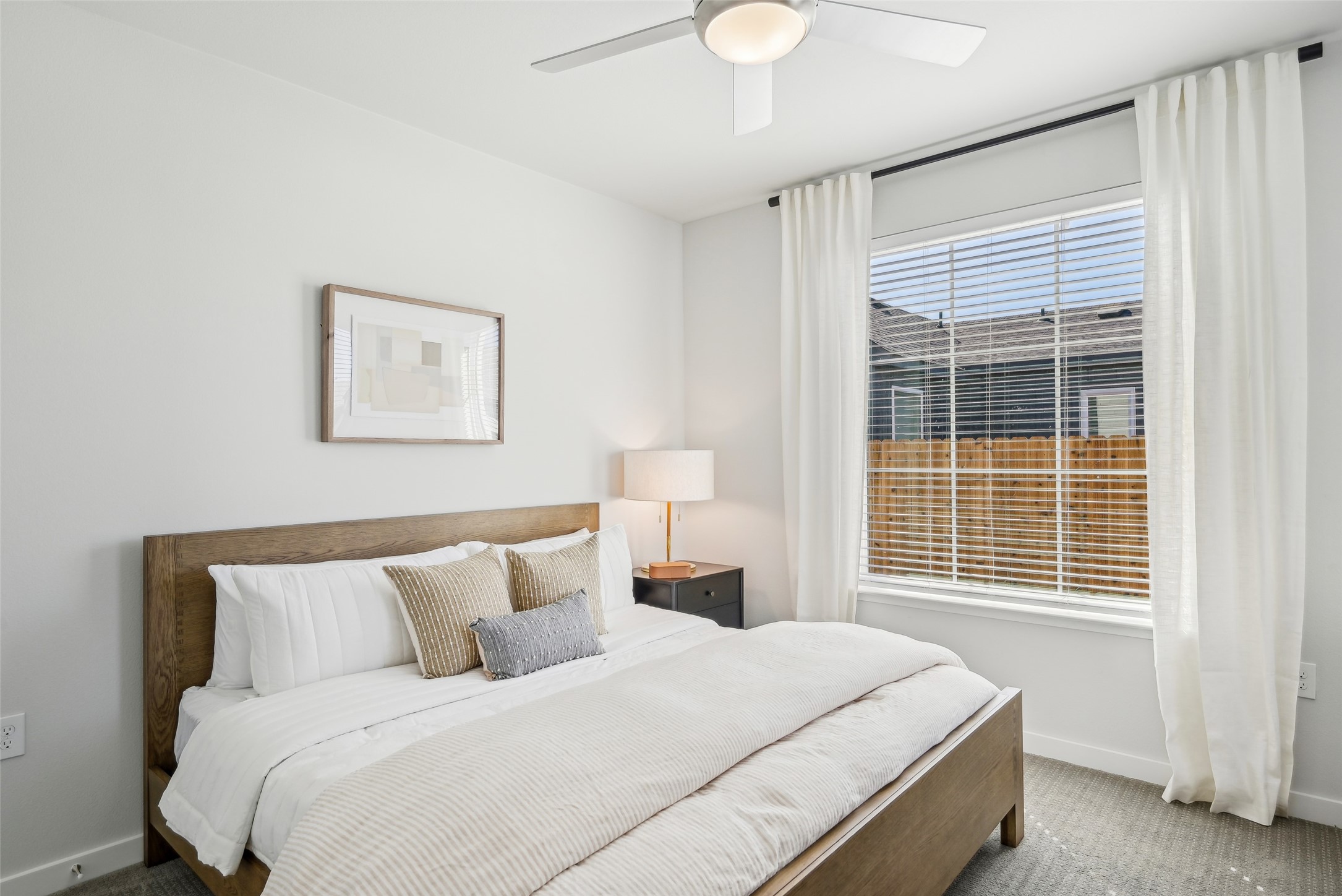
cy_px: 448
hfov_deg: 86.9
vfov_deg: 64.6
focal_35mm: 19
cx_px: 671
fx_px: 708
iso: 400
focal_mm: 19
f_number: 8
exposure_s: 1/200
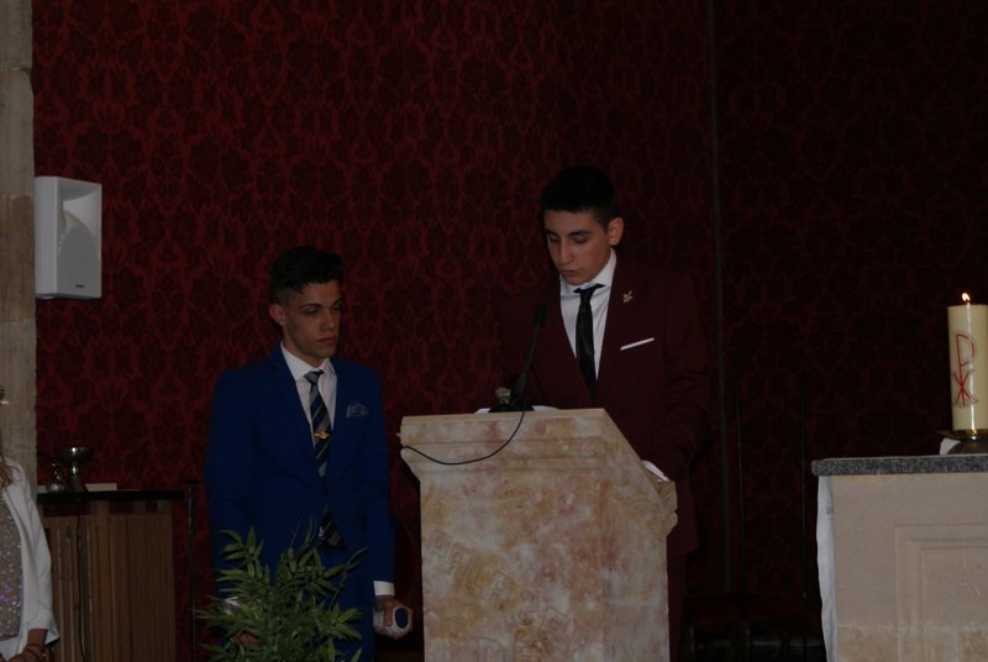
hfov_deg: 19.4
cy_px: 331
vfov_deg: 13.1
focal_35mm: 105
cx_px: 494
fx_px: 2886
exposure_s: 1/125
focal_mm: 70
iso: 400
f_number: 5.6
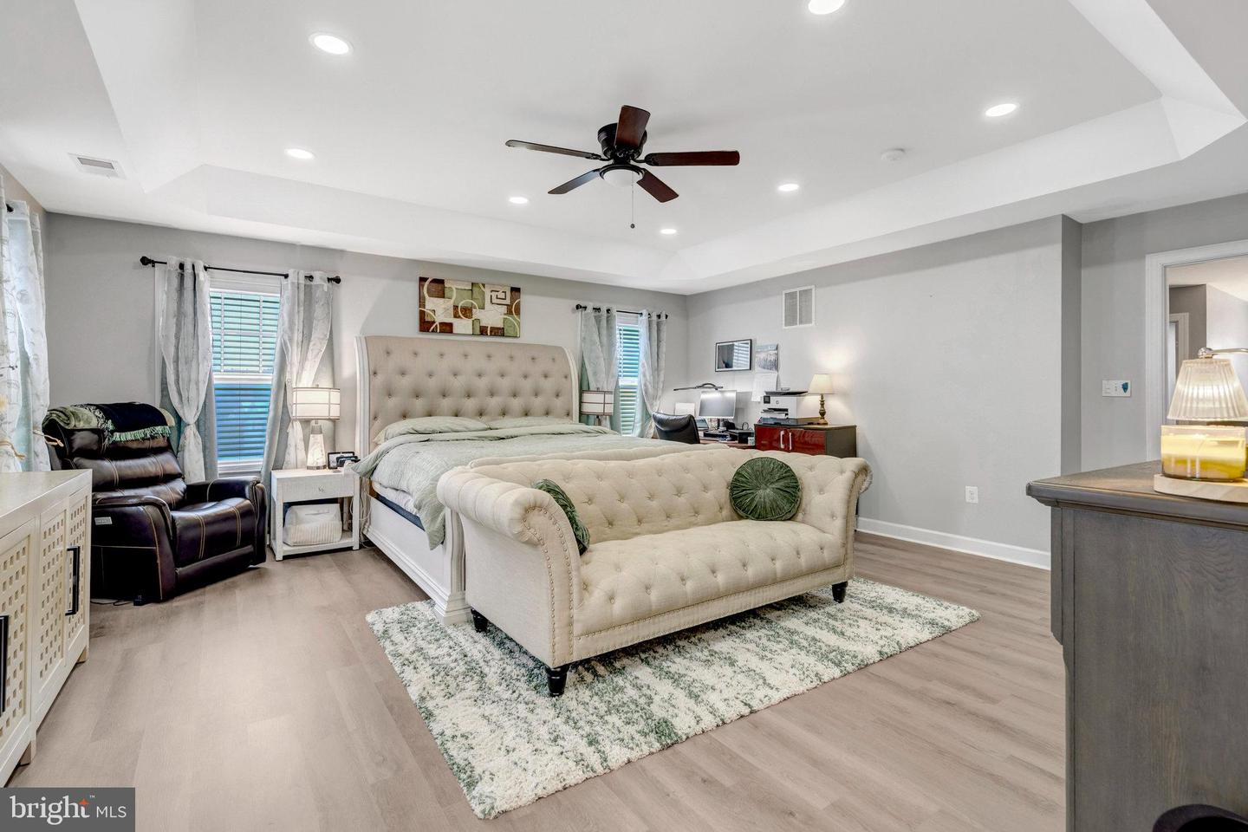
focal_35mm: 16
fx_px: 555
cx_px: 624
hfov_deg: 96.7
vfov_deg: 73.7
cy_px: 416
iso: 1250
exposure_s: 1/20
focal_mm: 16
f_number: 8
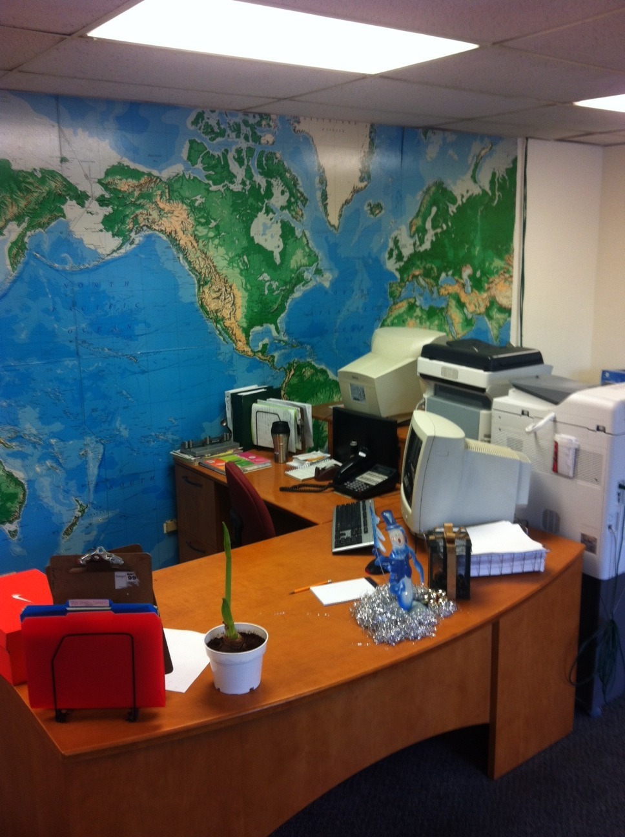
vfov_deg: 52.7
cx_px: 312
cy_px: 418
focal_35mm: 35
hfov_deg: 40.6
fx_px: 845
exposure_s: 1/15
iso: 80
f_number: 2.8
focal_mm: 3.85
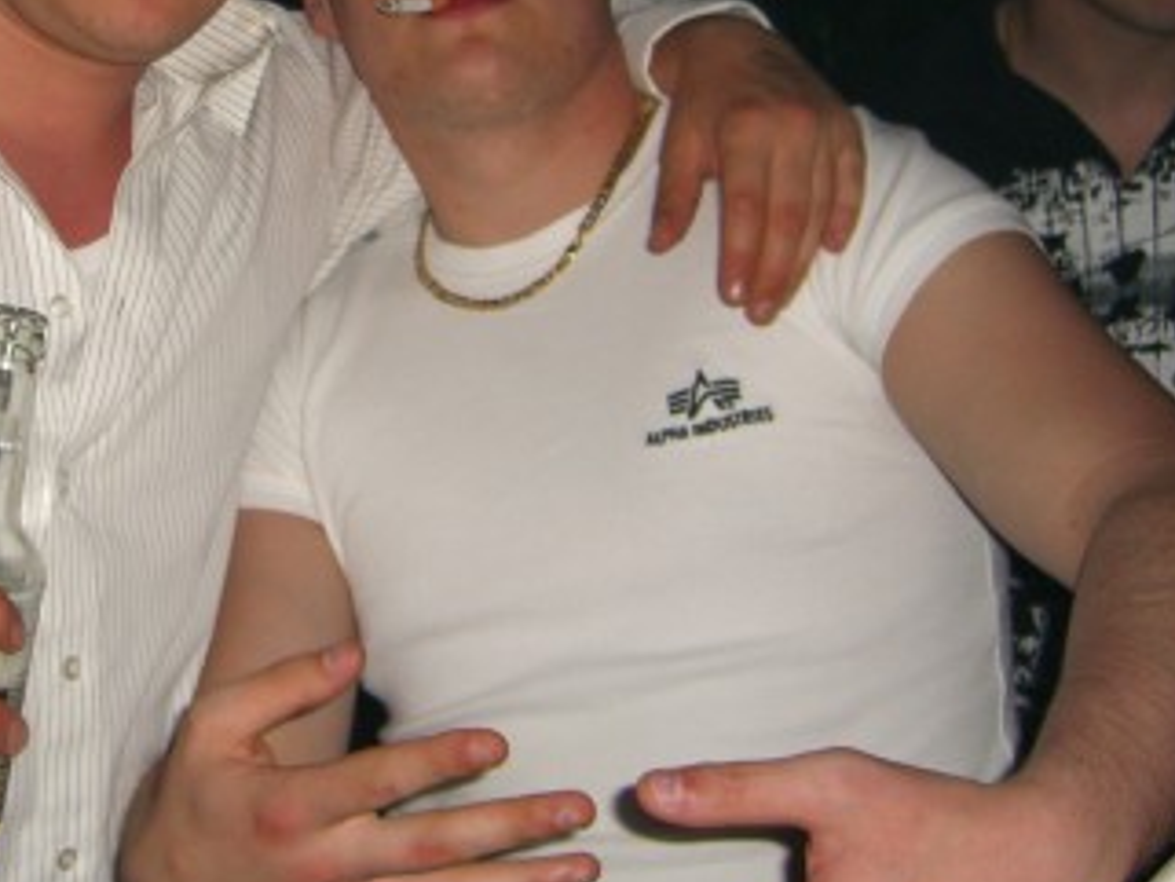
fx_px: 2411
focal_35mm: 71
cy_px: 113
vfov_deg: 20.4
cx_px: 183
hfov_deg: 26.7
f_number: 2.8
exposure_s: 1/60
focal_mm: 7.9
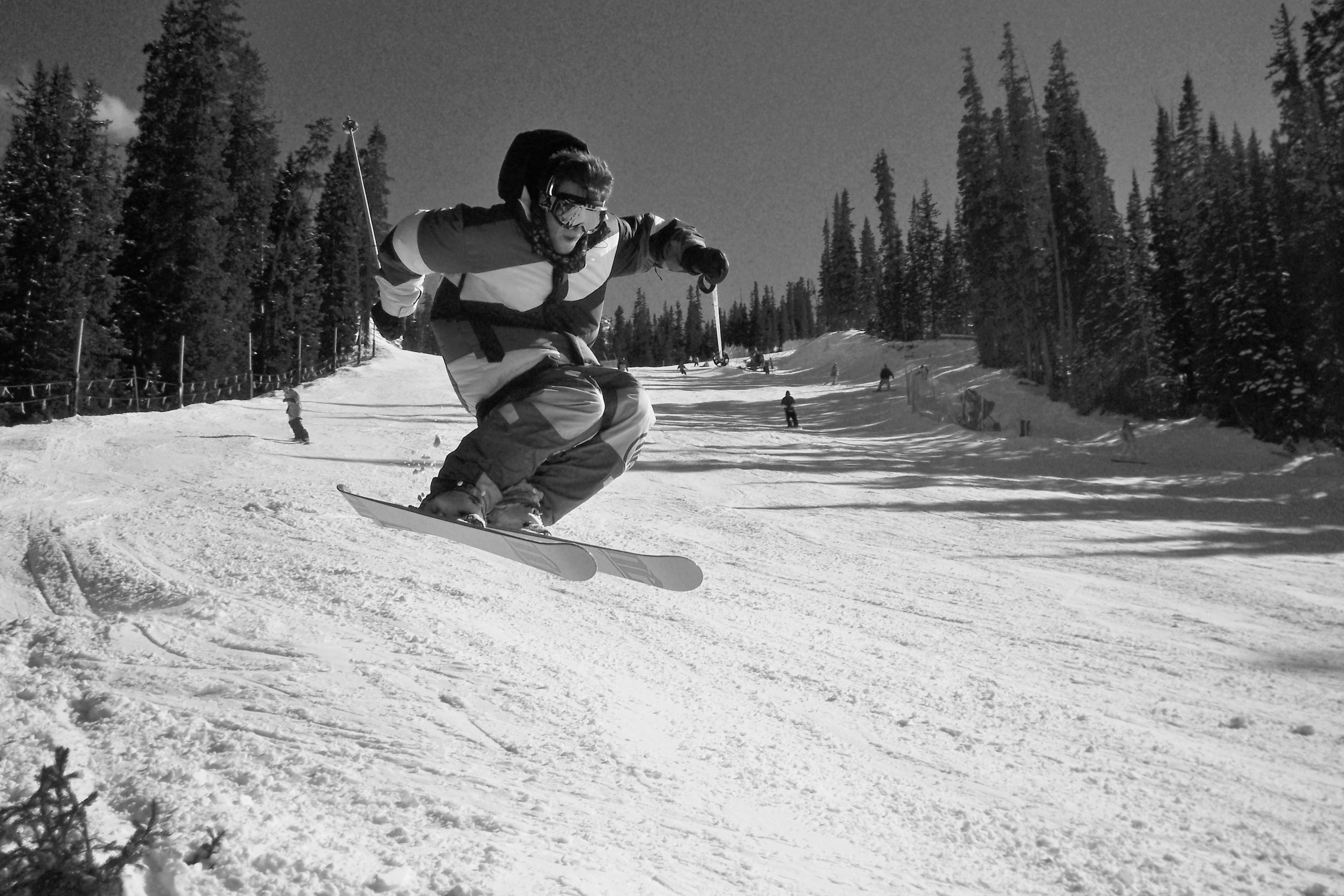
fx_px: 1381
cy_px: 487
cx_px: 680
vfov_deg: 35.9
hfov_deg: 51.9
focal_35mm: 37
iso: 125
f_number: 4.7
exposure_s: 1/1600
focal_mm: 6.3
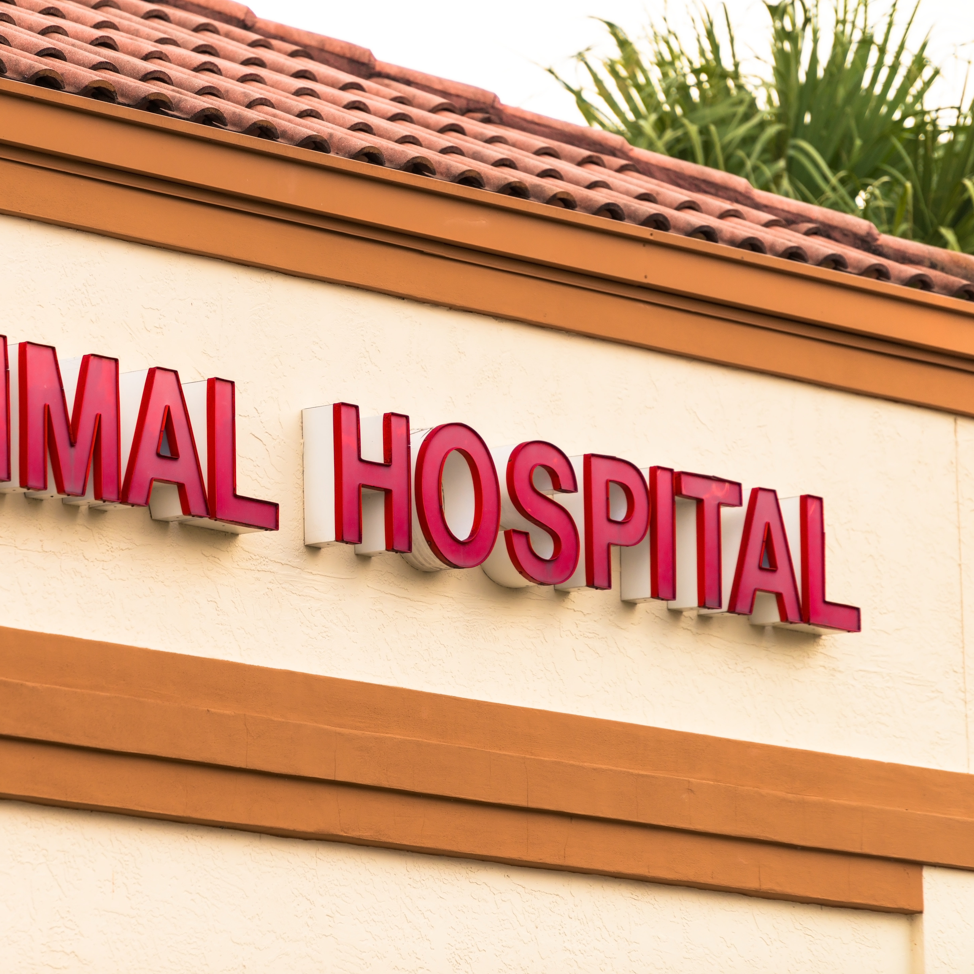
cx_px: 301
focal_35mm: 255
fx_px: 8118
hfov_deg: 6.9
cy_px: 487
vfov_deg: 6.9
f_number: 2.8
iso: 160
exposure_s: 1/2000
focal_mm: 200
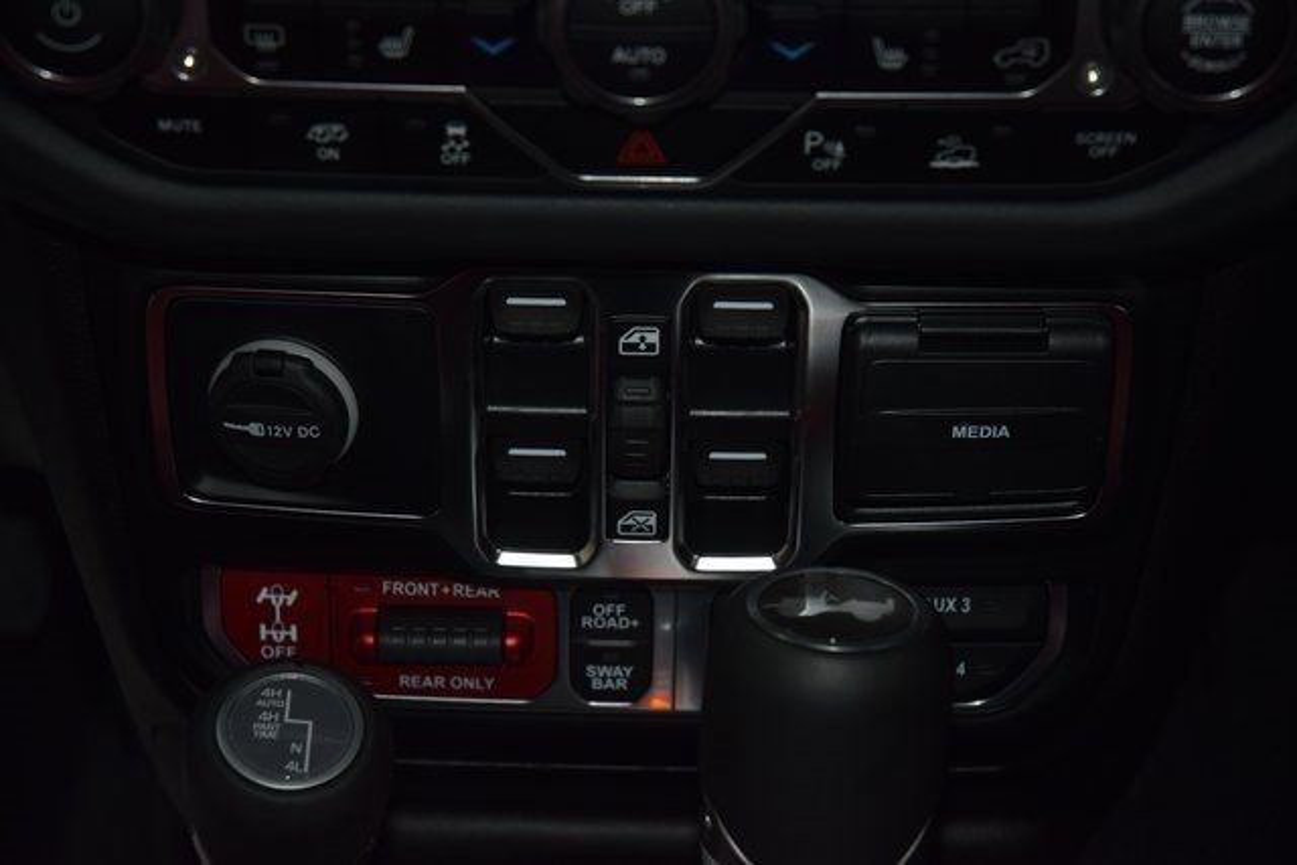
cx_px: 648
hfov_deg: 19.5
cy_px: 432
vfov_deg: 13.0
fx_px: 3784
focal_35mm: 105
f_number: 4.5
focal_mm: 70
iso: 800
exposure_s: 1/125
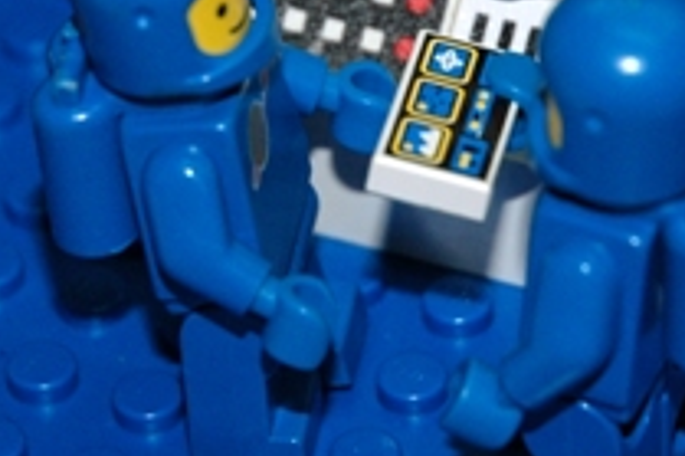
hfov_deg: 5.4
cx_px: 374
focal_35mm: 385
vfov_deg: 3.6
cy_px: -11
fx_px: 7320
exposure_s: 1/60
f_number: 4.5
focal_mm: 70
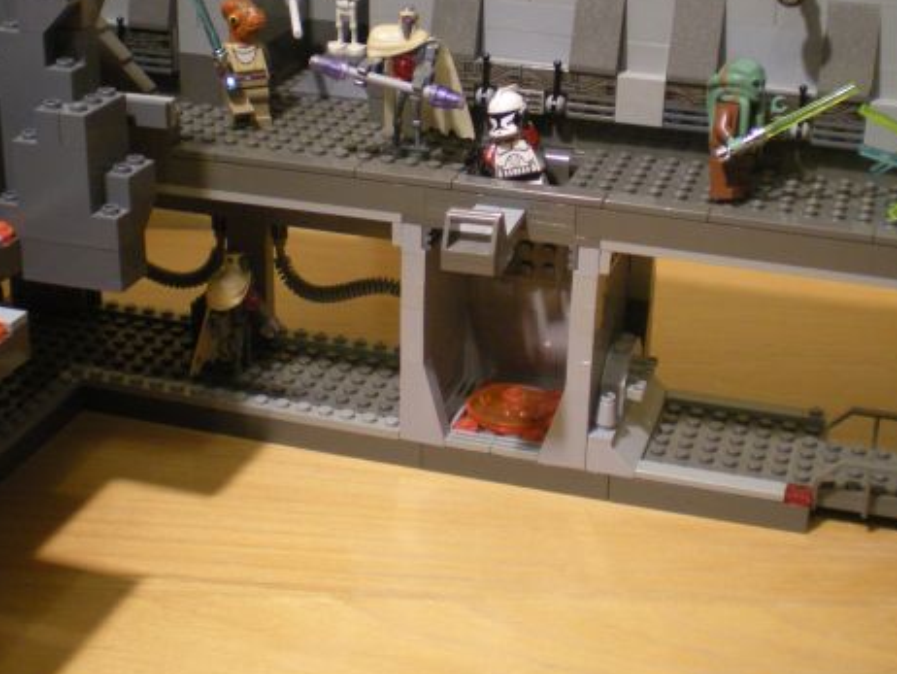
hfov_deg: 32.7
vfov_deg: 24.8
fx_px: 1530
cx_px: 443
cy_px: 261
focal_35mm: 59
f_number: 3.1
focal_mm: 6.3
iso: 200
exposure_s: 1/30.5
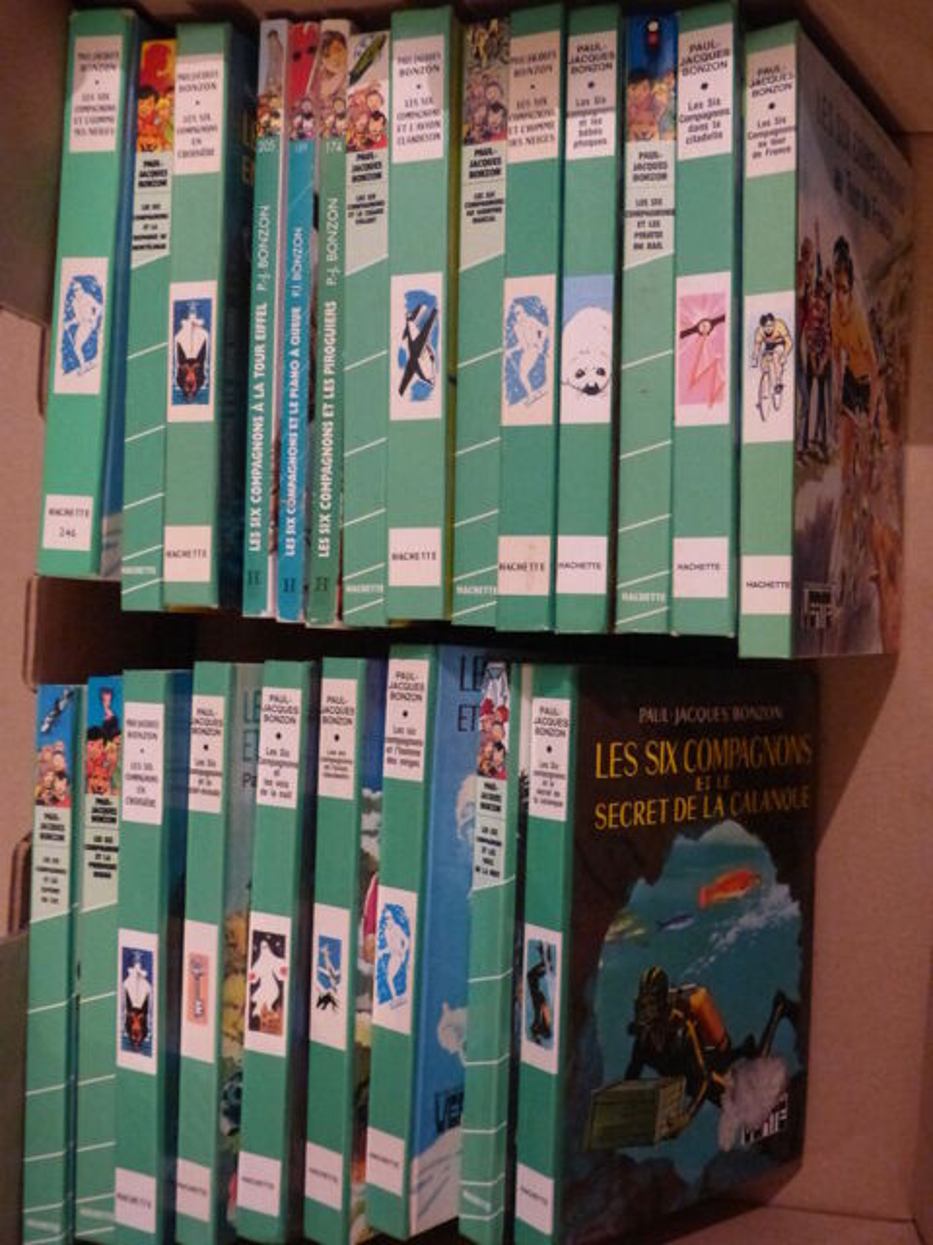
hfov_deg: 45.4
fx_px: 1114
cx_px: 466
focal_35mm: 31
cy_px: 622
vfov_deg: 58.4
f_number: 3
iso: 1000
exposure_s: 1/15
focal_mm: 5.4
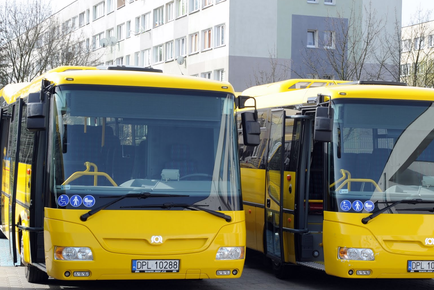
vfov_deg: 20.3
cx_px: 240
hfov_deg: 30.0
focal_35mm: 67
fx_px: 808
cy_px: 168
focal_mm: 50
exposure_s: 1/125
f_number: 9
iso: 200
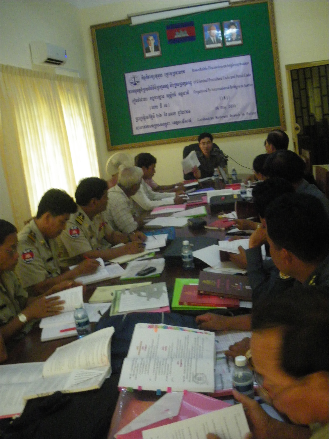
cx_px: 164
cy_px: 220
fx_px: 456
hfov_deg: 39.7
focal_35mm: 36
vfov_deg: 51.4
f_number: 3.5
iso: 800
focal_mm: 6.3
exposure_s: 1/30
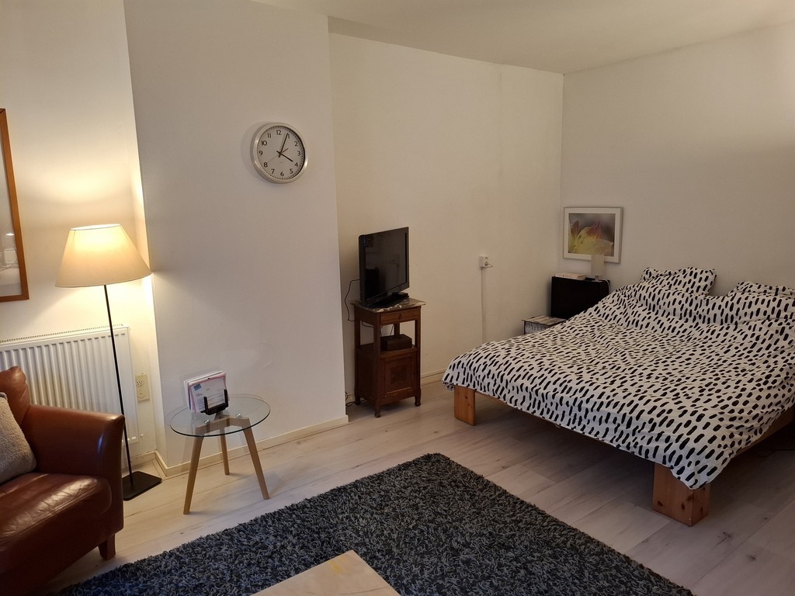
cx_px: 398
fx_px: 528
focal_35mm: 23
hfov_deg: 73.9
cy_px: 298
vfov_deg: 58.9
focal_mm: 5.54
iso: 320
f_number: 1.8
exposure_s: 1/33
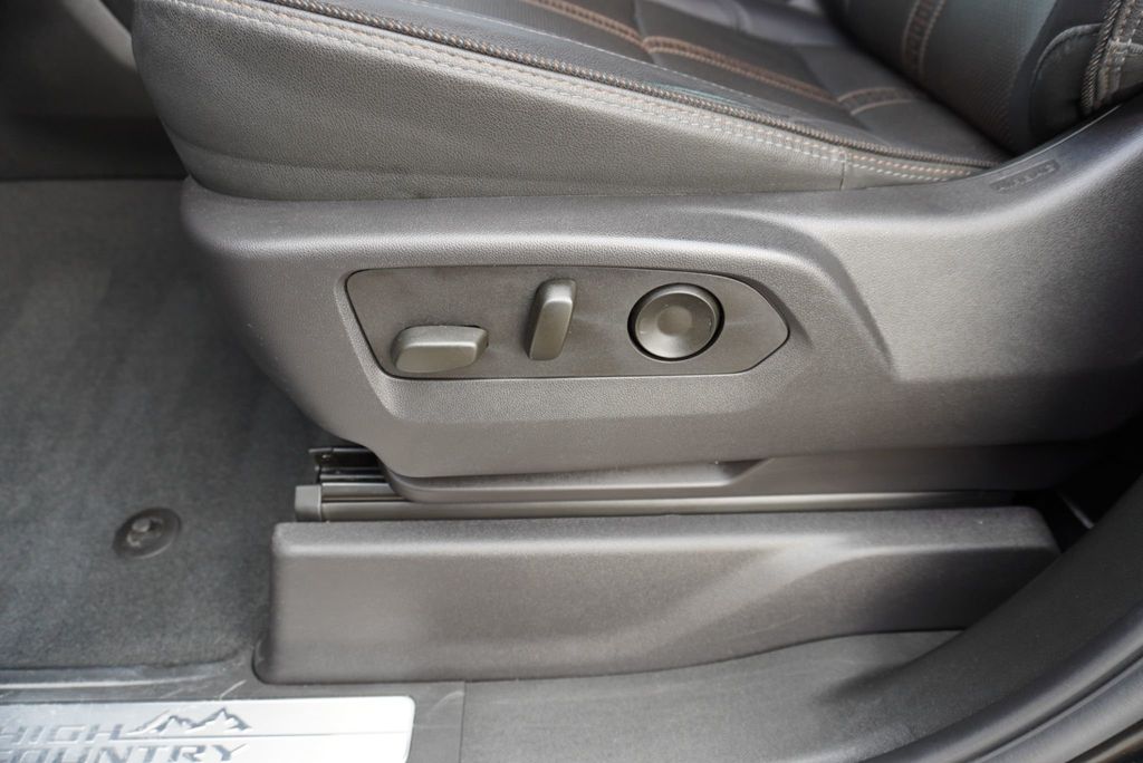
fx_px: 762
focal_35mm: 24
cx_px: 572
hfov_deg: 73.7
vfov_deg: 53.2
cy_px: 382
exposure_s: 1/60
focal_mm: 16
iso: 200
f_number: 4
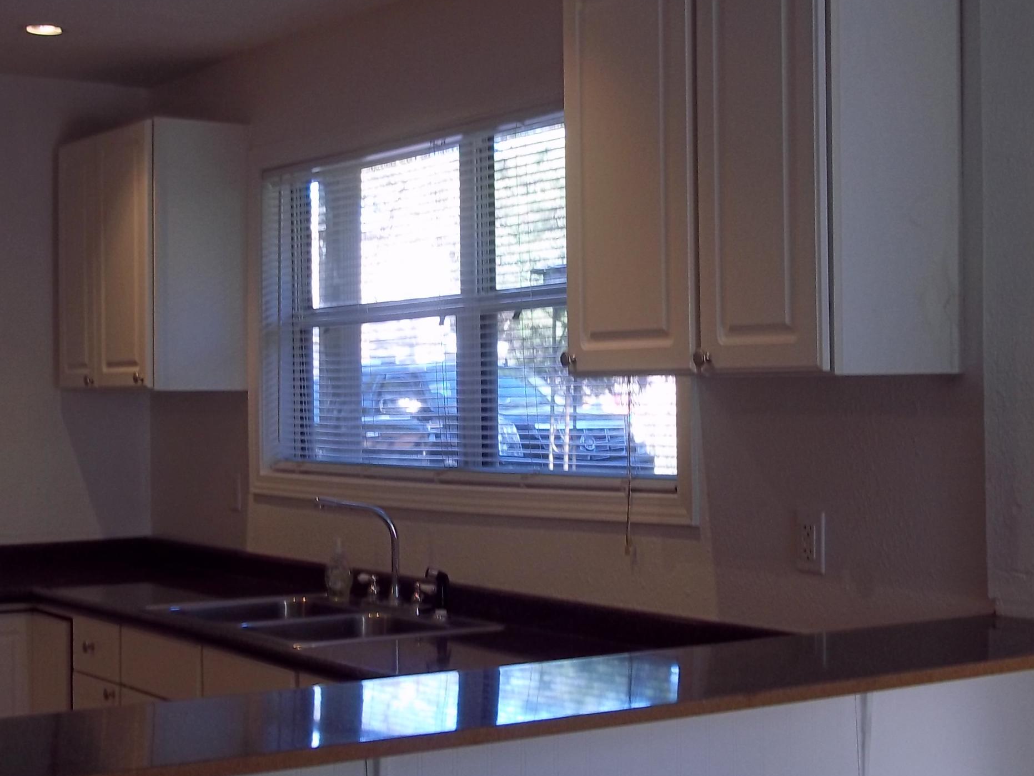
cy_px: 395
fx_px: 1733
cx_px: 433
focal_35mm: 58
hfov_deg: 33.2
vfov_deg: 25.2
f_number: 3.1
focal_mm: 6.5
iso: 80
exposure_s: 1/40
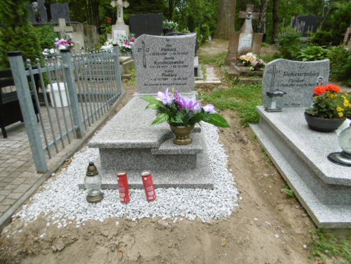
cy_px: 132
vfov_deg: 56.8
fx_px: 243
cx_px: 176
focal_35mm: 24
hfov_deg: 71.6
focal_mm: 4.3
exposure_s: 1/160
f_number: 3.1
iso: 100
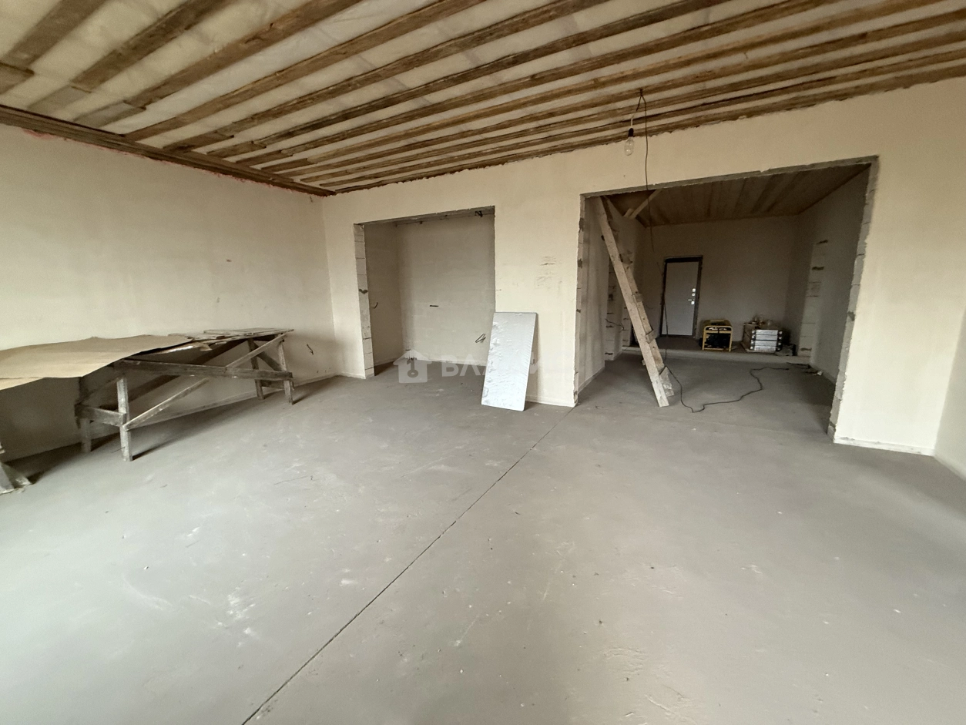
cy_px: 362
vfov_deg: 85.7
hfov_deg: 102.1
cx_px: 483
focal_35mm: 14
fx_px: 391
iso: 500
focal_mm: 2.22
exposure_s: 1/60
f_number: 2.2
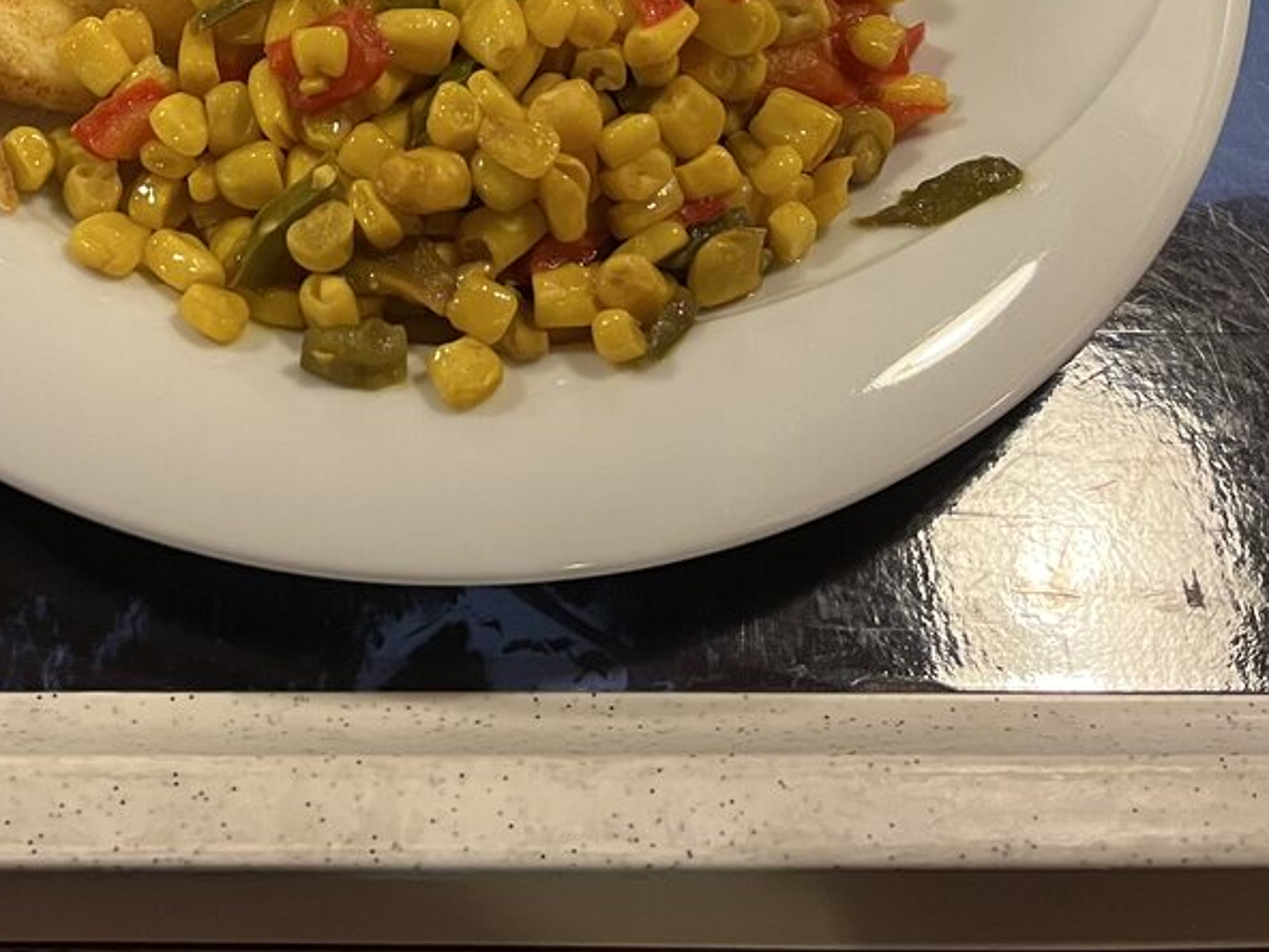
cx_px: 207
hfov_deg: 31.1
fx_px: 2200
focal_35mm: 60
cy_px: -127
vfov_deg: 22.8
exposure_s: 1/50
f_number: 1.6
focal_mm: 5.1
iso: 320
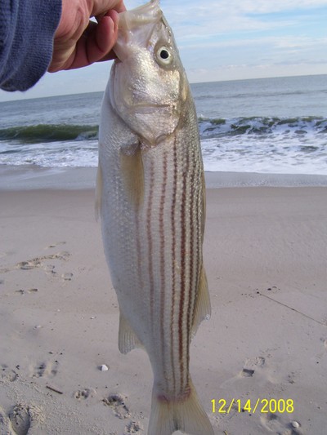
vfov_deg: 50.1
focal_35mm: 37
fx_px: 466
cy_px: 218
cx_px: 164
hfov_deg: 38.7
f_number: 4.8
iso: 80
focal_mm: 6
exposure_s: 1/350
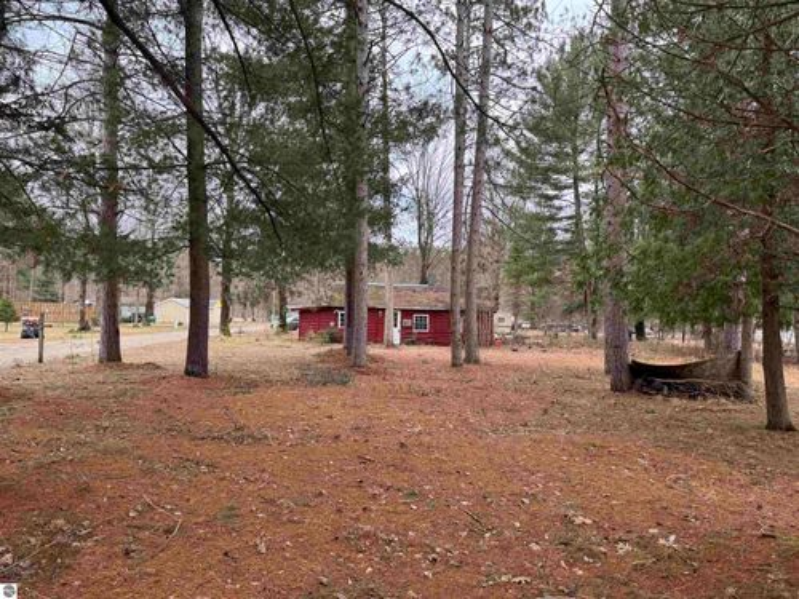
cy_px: 300
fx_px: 554
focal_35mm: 24
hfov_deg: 71.6
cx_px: 400
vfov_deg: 56.8
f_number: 1.78
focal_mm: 6.76
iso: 80
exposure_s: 1/202
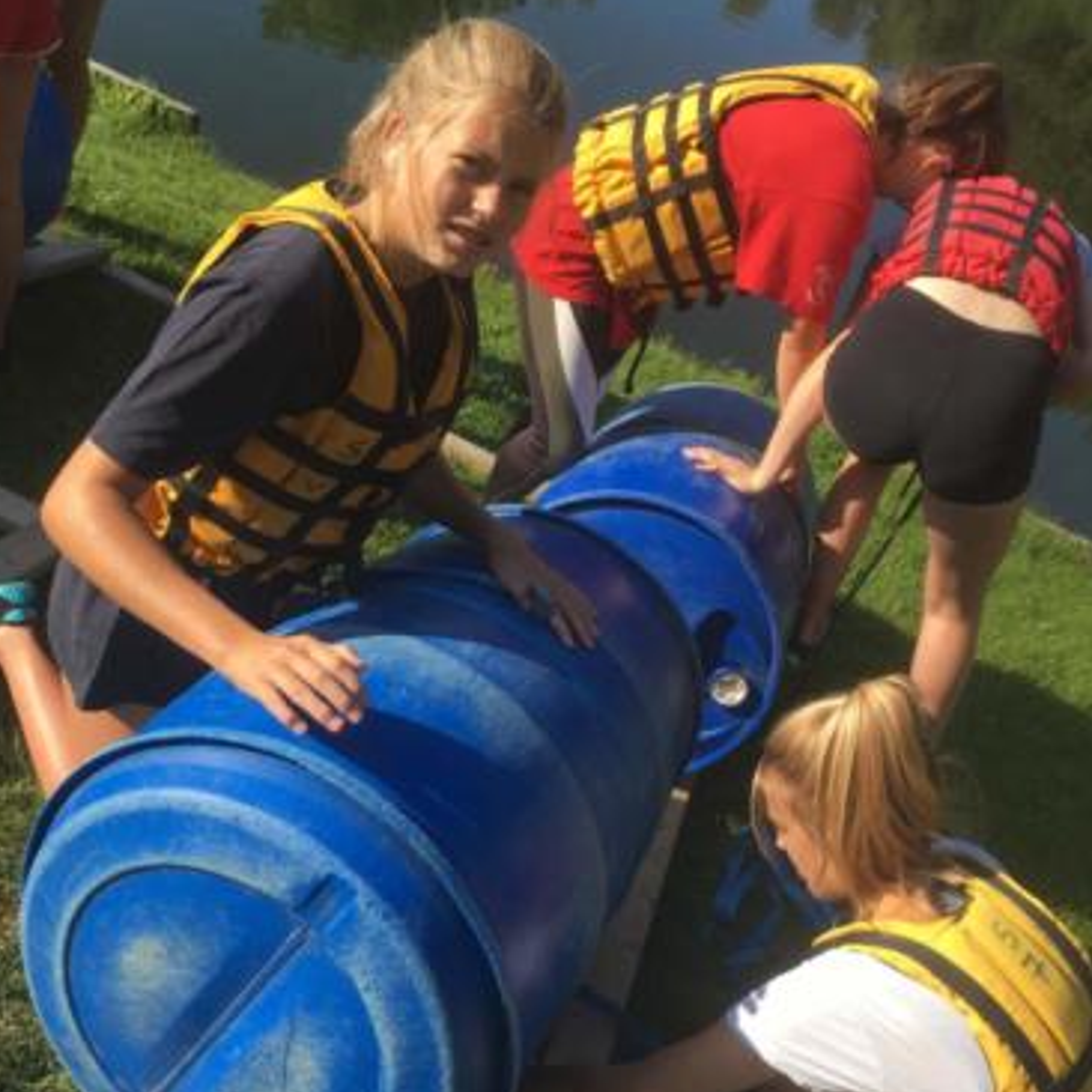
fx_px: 1249
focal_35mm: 35
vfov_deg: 47.1
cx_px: 536
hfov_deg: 47.2
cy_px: 618
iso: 25
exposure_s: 1/855
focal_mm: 4.15
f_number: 2.2
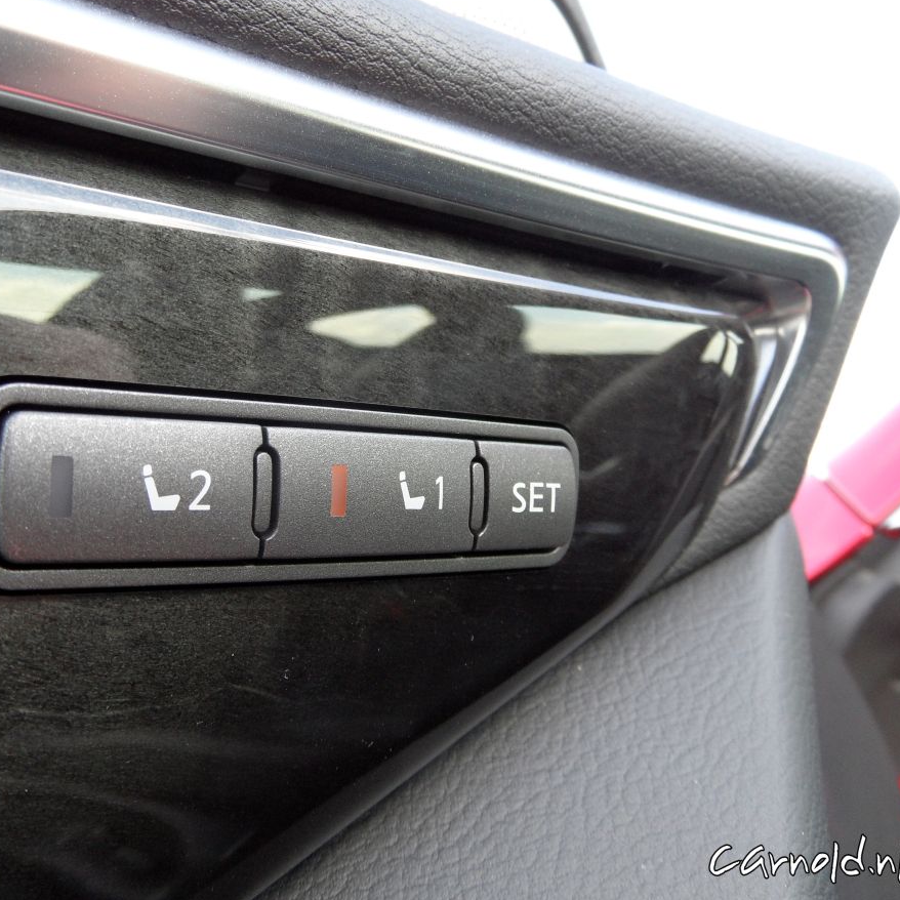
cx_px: 312
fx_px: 853
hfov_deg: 54.7
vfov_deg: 55.6
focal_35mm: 29
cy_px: 446
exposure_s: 1/60
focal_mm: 3.9
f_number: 3.2
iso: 100
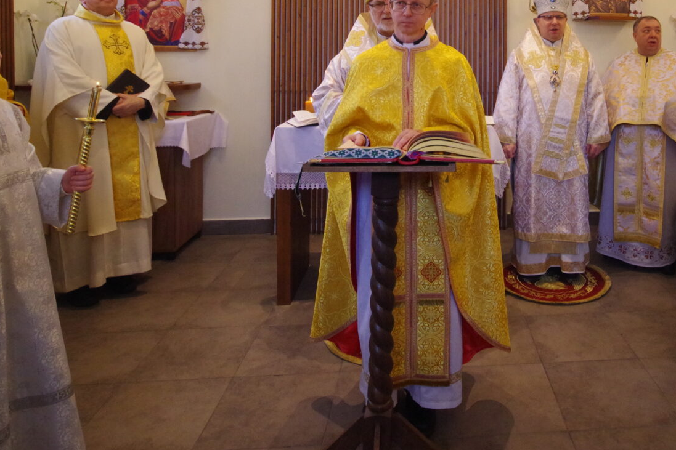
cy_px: 57
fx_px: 526
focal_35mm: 28
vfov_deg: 43.0
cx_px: 461
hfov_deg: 63.5
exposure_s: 1/60
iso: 3200
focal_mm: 11
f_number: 8
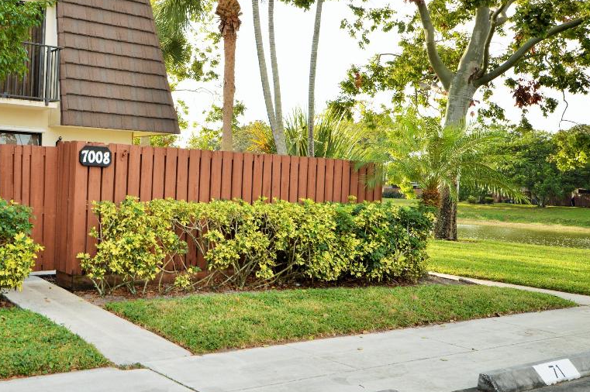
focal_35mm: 41
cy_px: 187
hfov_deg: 46.2
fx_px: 671
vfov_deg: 32.6
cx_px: 166
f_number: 5.6
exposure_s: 1/125
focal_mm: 18
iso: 140
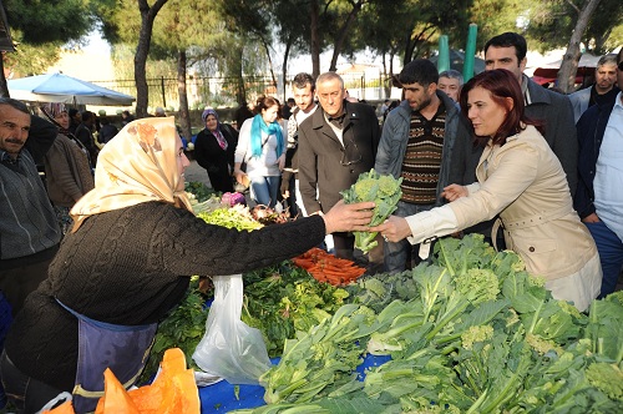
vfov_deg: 21.9
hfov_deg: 32.4
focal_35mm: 62
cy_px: 207
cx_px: 312
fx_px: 1072
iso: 400
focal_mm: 62
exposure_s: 1/250
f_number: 9
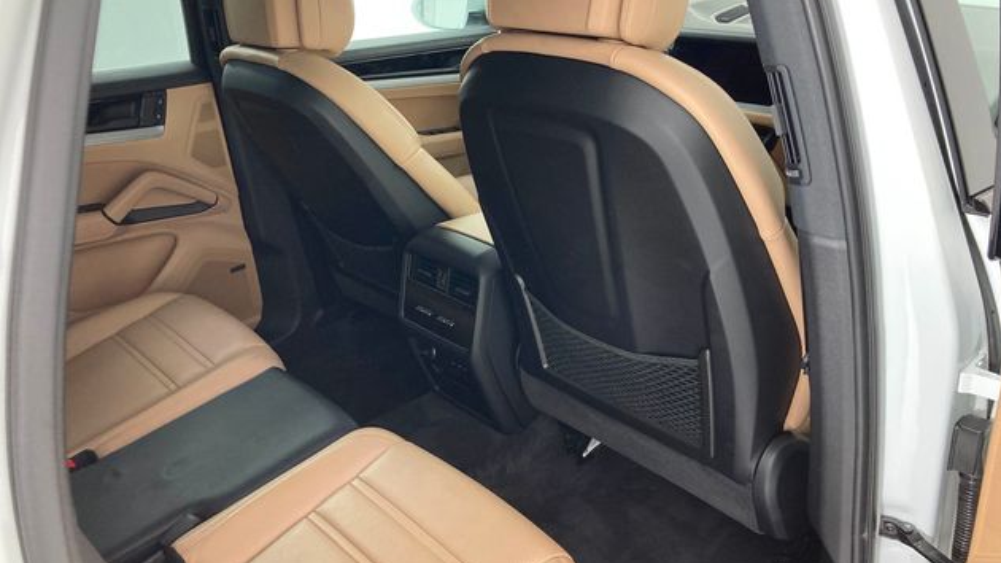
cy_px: 267
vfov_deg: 37.7
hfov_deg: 62.6
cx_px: 507
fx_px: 823
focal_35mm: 31
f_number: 1.8
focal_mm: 3.99
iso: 100
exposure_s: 1/60
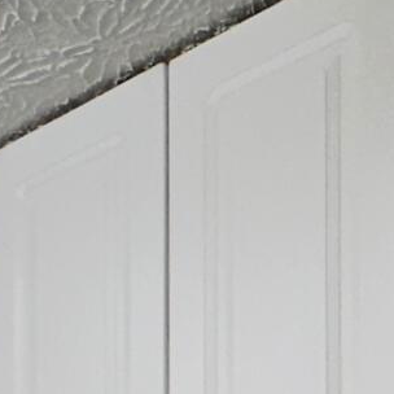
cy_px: 861
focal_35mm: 122
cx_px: 80
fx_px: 1571
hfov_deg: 14.2
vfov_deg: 12.2
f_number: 2.2
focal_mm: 2.22
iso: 80
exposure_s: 1/120
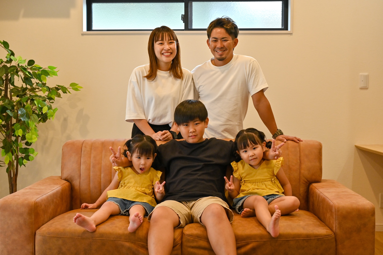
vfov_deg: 30.5
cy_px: 128
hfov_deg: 44.5
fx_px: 468
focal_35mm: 44
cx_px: 192
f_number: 6.3
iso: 1000
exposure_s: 1/160
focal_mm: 44
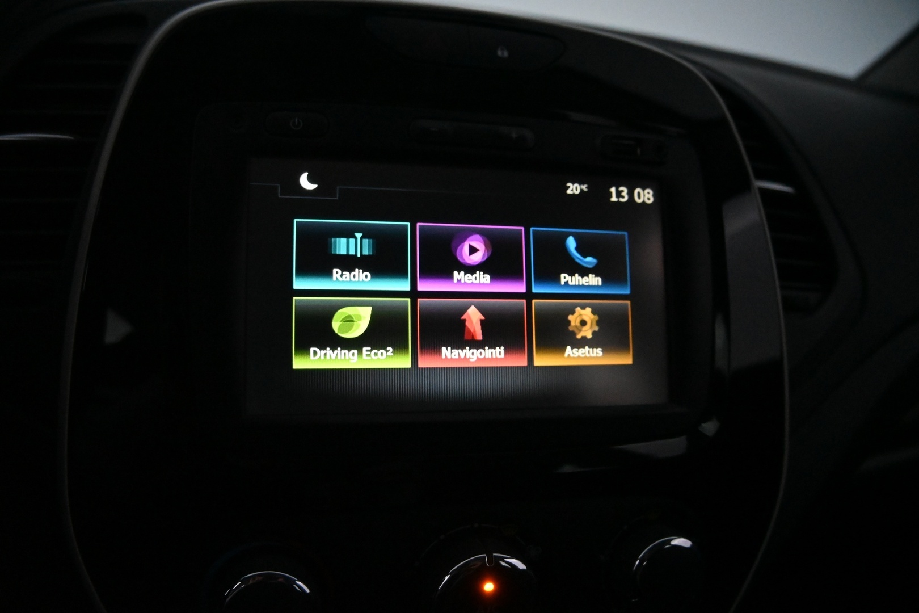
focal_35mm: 75
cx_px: 460
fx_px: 1914
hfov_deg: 27.0
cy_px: 306
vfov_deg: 18.2
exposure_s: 1/800
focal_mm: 50
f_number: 7.1
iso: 8000
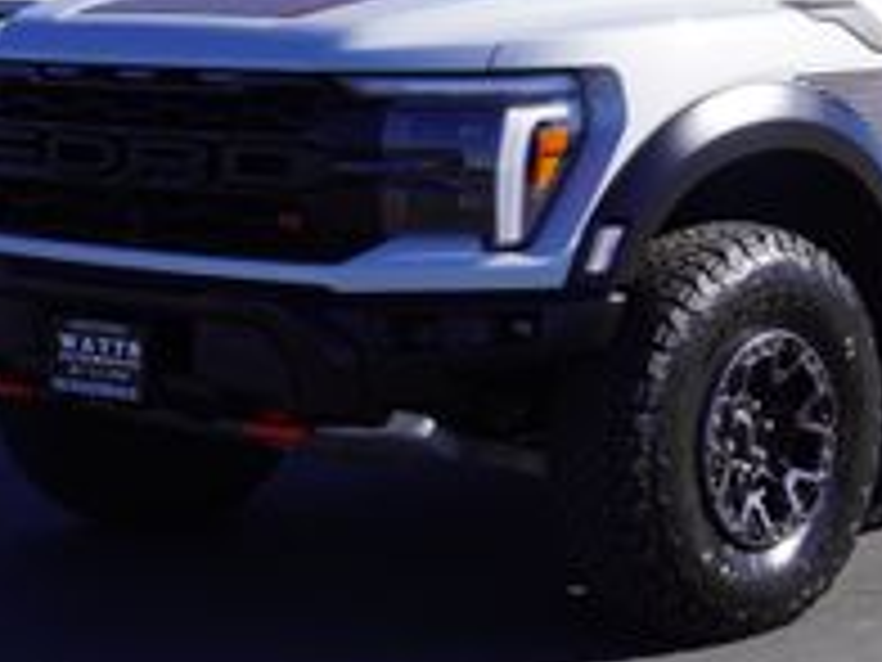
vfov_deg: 14.3
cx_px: 747
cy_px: 218
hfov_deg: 18.8
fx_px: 2624
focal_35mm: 103
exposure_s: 1/125
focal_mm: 35
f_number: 11
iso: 100
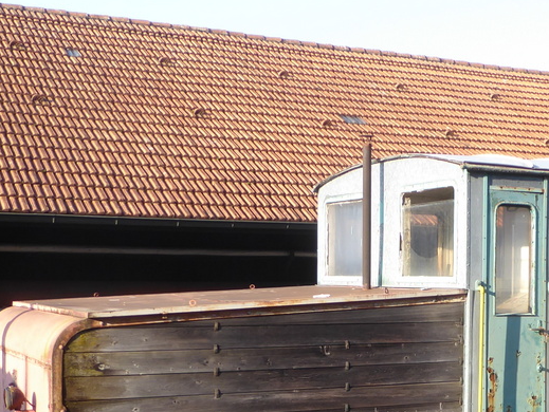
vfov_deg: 21.6
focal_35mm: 67
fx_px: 1063
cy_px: 343
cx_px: 436
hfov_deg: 28.4
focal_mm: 5
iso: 80
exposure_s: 1/160
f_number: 3.5
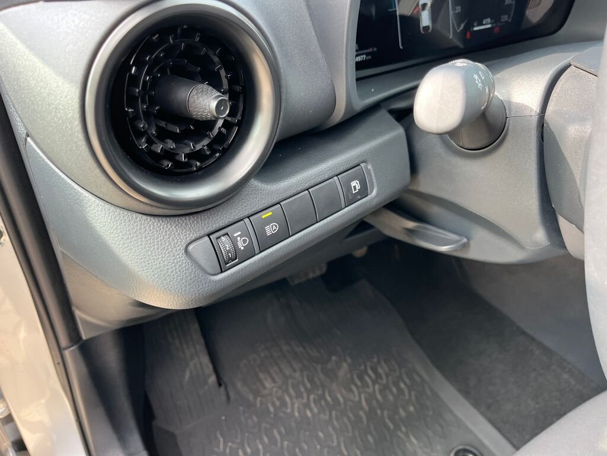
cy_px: 228
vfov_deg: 53.1
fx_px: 456
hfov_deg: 67.3
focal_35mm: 26
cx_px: 304
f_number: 1.6
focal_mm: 5.1
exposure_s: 1/122
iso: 100
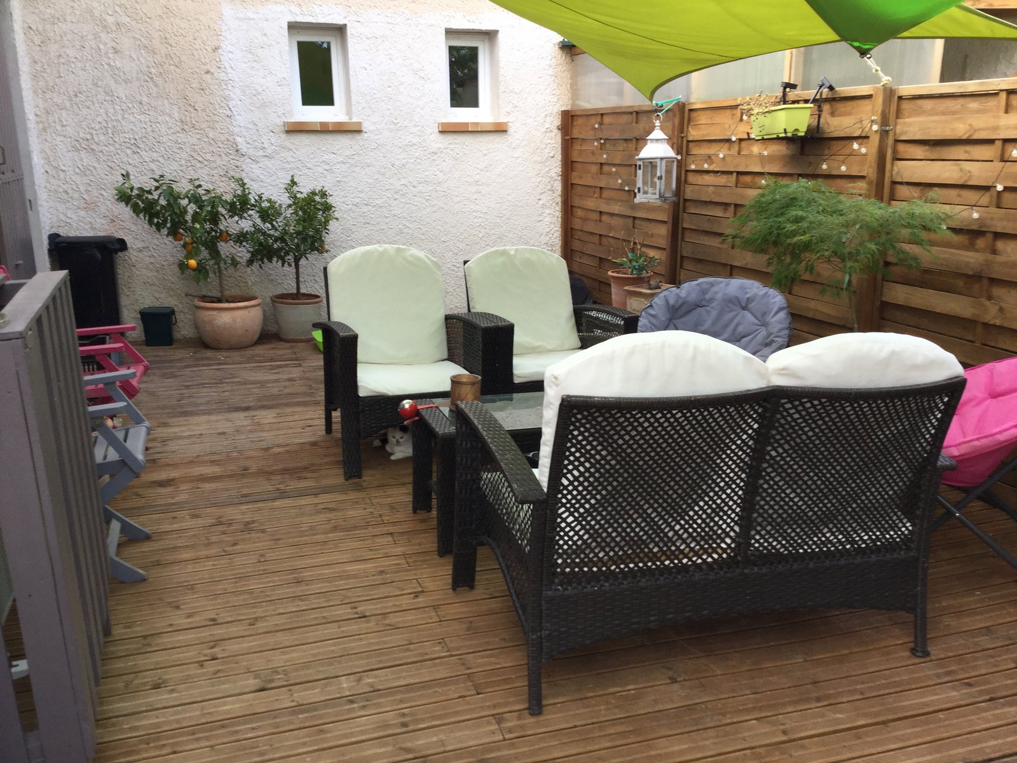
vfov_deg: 45.4
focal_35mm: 31
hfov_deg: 58.4
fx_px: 911
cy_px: 382
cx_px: 508
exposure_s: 1/100
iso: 32
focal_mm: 3.3
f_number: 2.4
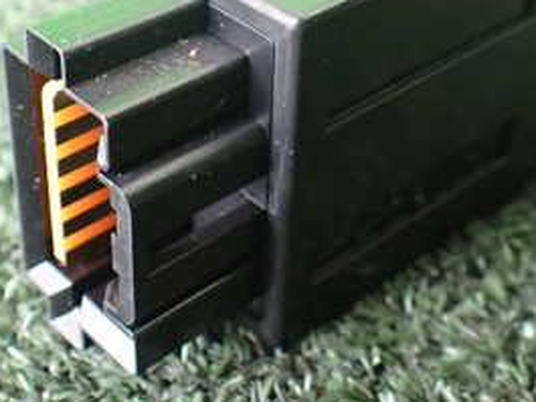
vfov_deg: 21.2
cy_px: 44
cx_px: 309
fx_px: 1053
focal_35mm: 68
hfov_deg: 28.5
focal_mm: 5.4
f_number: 2.3
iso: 800
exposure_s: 1/80
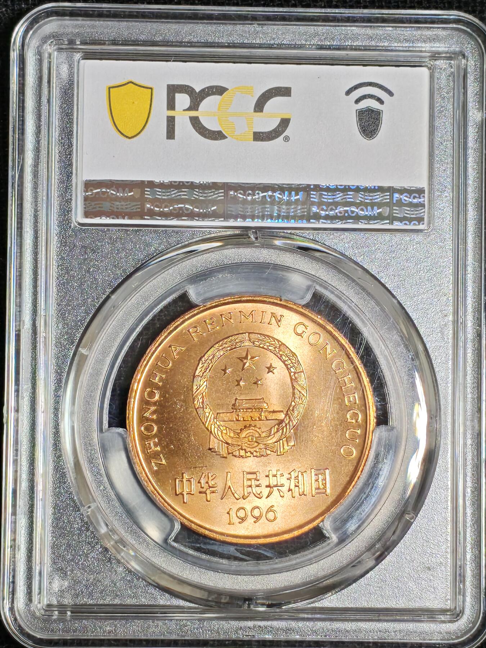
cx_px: 243
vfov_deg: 17.0
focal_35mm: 116
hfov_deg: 12.8
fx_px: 2171
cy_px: 324
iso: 50
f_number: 1.5
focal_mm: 4.94
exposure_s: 1/1380
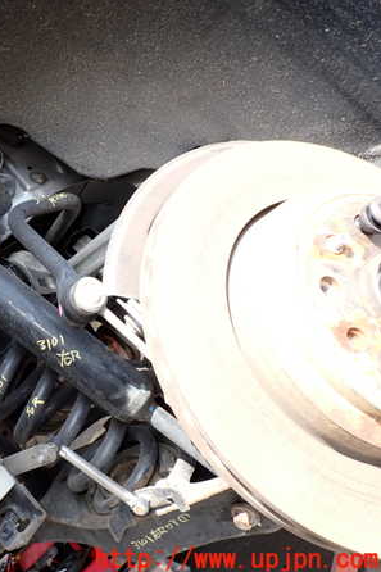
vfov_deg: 54.5
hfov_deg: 34.4
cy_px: 287
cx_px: 0
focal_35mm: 35
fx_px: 556
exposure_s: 1/125
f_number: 2.8
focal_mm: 4.5
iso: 100
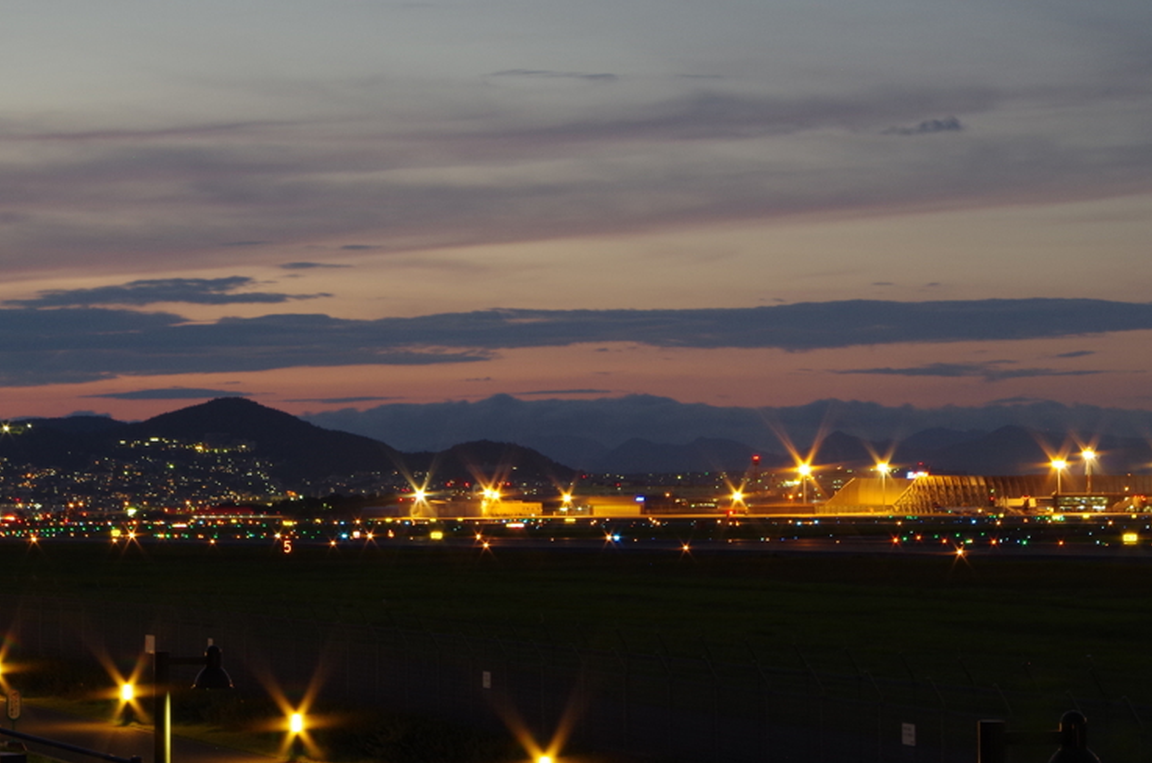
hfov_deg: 18.0
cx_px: 524
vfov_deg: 12.0
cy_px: 322
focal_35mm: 114
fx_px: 3640
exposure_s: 10
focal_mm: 55
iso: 400
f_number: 20
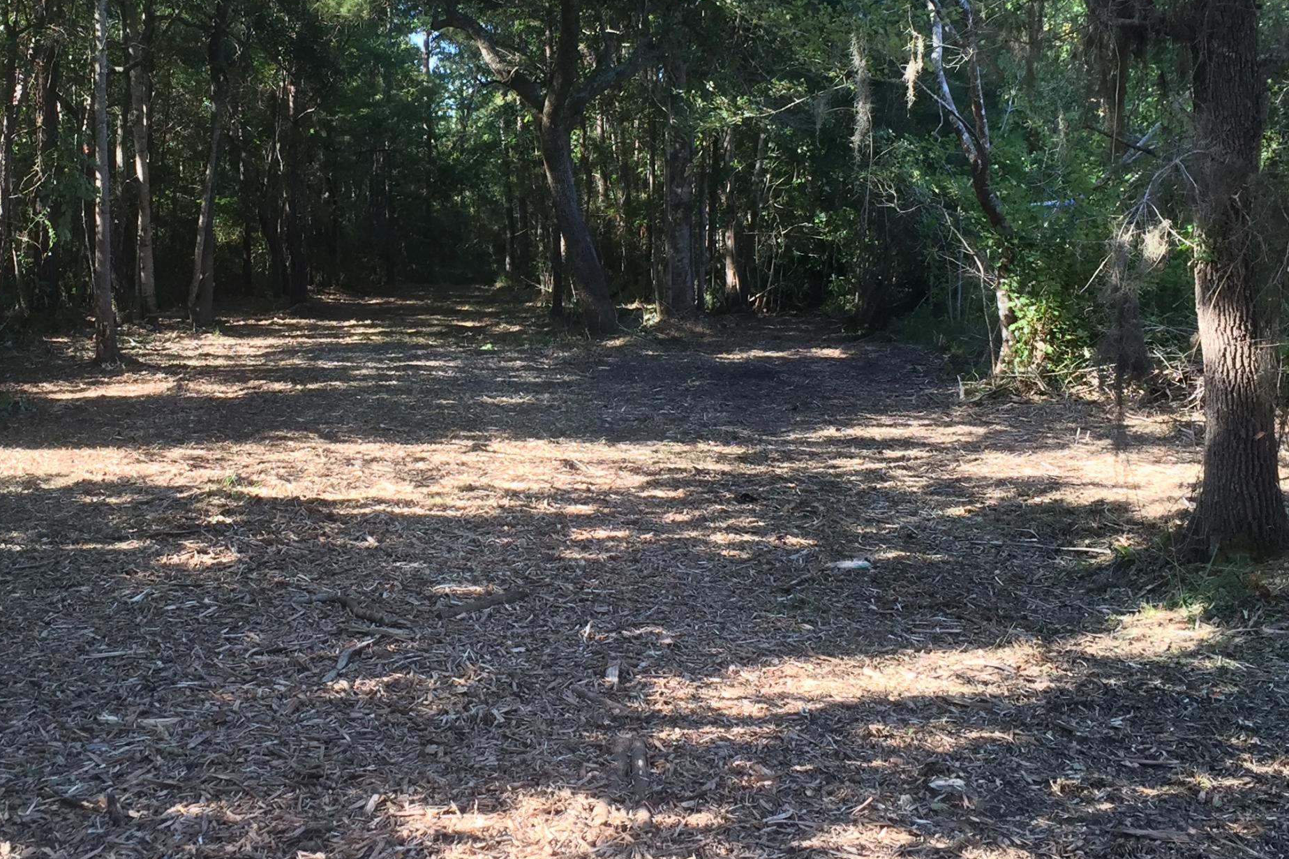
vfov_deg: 27.4
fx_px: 1754
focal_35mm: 49
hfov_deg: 39.9
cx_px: 449
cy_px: 310
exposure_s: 1/120
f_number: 2.2
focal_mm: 4.15
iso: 40
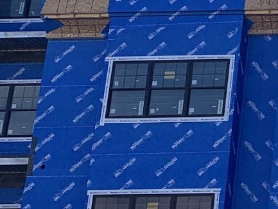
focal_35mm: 123
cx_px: 519
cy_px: -3
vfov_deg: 11.9
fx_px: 988
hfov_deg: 14.0
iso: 25
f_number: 1.8
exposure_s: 1/1427
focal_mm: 4.25
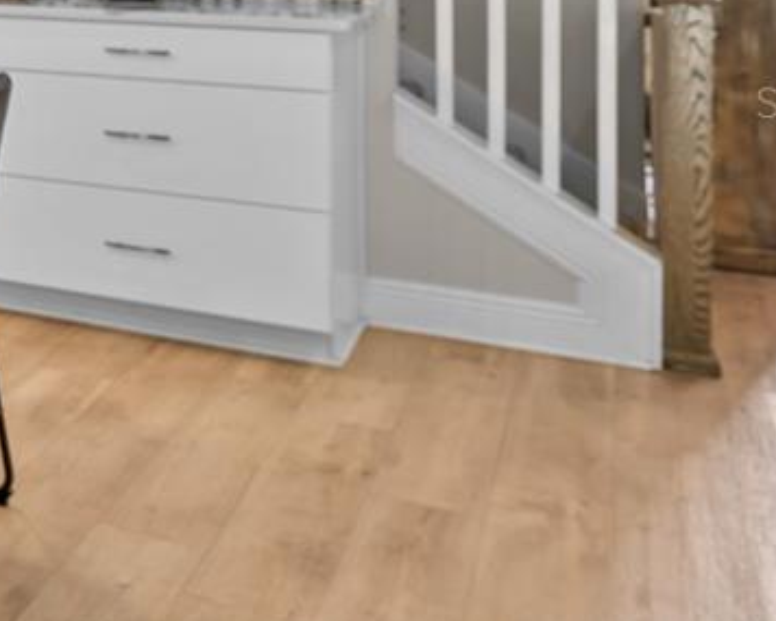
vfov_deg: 25.3
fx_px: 1355
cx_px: -793
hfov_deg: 18.8
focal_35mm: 59
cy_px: 102
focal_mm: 14
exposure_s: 1/3
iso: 100
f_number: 4
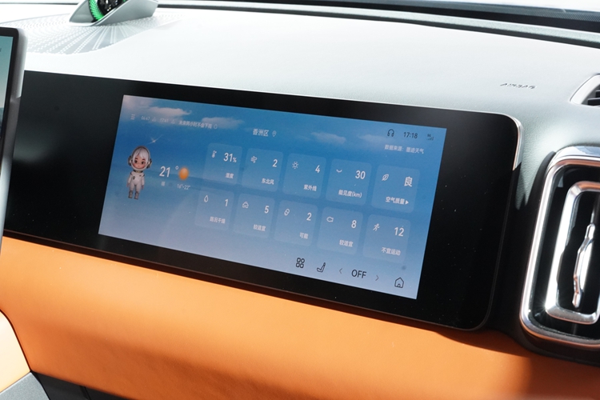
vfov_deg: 20.9
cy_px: 200
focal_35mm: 65
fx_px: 1083
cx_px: 300
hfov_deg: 31.0
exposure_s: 1/30
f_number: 14
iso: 6400
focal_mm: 65
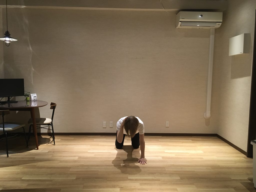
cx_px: 128
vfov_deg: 48.2
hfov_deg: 61.7
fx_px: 214
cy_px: 96
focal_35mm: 29
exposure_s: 1/30
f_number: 2.2
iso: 125
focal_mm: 4.15
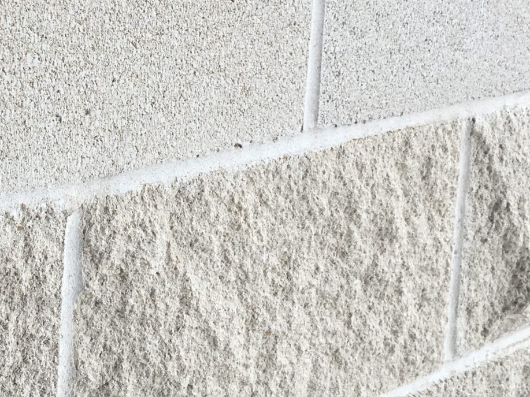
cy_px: -77
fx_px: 1240
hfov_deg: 23.3
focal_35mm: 81
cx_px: 16
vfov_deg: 17.4
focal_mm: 4.15
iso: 25
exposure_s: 1/177
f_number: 2.2
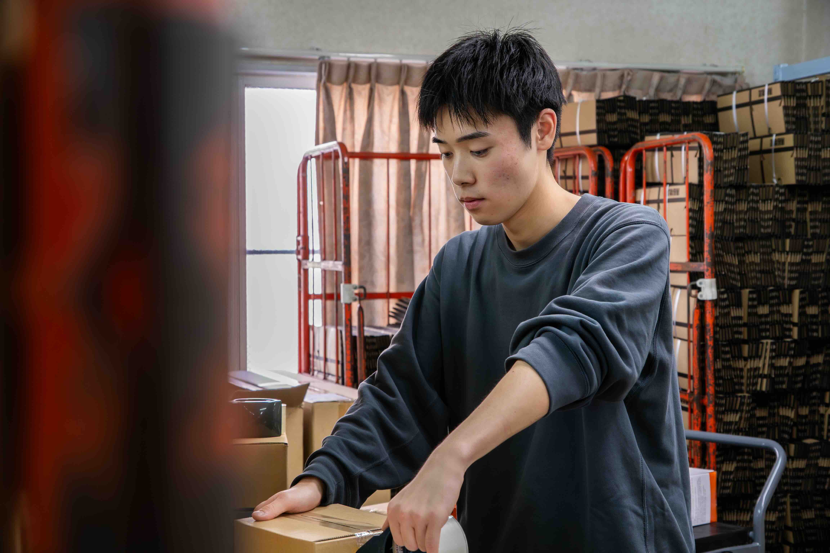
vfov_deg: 22.3
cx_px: 415
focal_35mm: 61
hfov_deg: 32.9
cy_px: 276
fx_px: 1406
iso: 800
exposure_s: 1/50
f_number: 5.6
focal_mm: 41
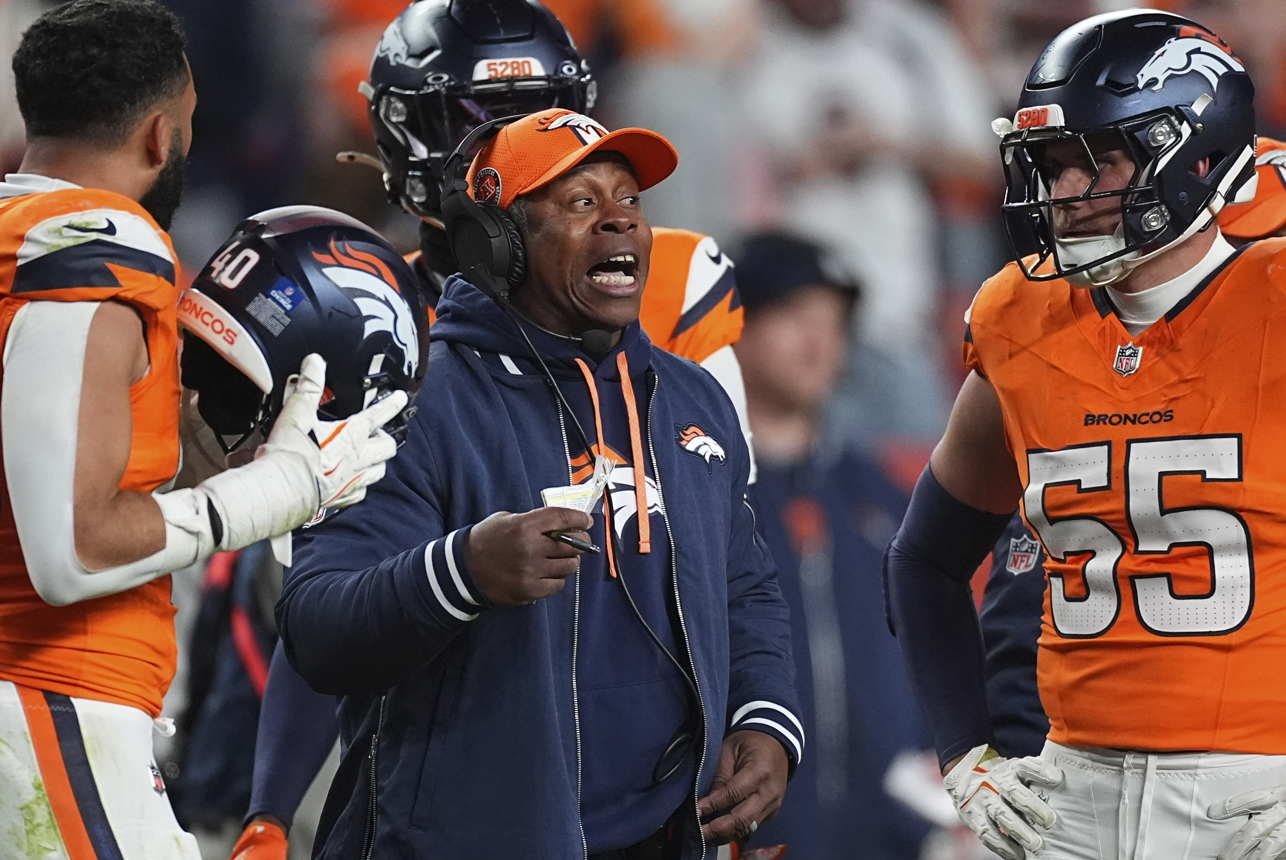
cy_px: 447
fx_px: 39971
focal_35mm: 1118
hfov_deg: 1.8
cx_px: 582
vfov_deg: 1.2
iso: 4000
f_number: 4
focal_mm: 600
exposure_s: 1/2000
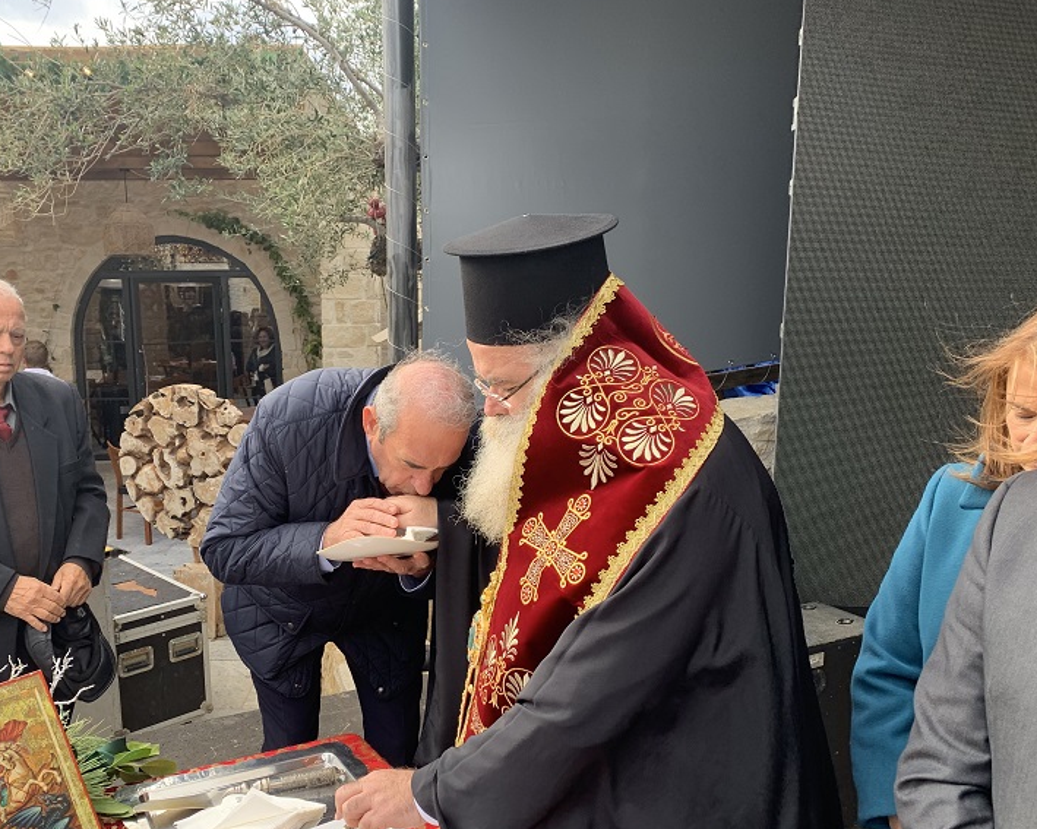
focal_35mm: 31
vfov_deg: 47.0
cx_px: 430
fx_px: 951
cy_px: 453
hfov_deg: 56.9
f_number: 1.8
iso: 25
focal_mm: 4.25
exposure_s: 1/205
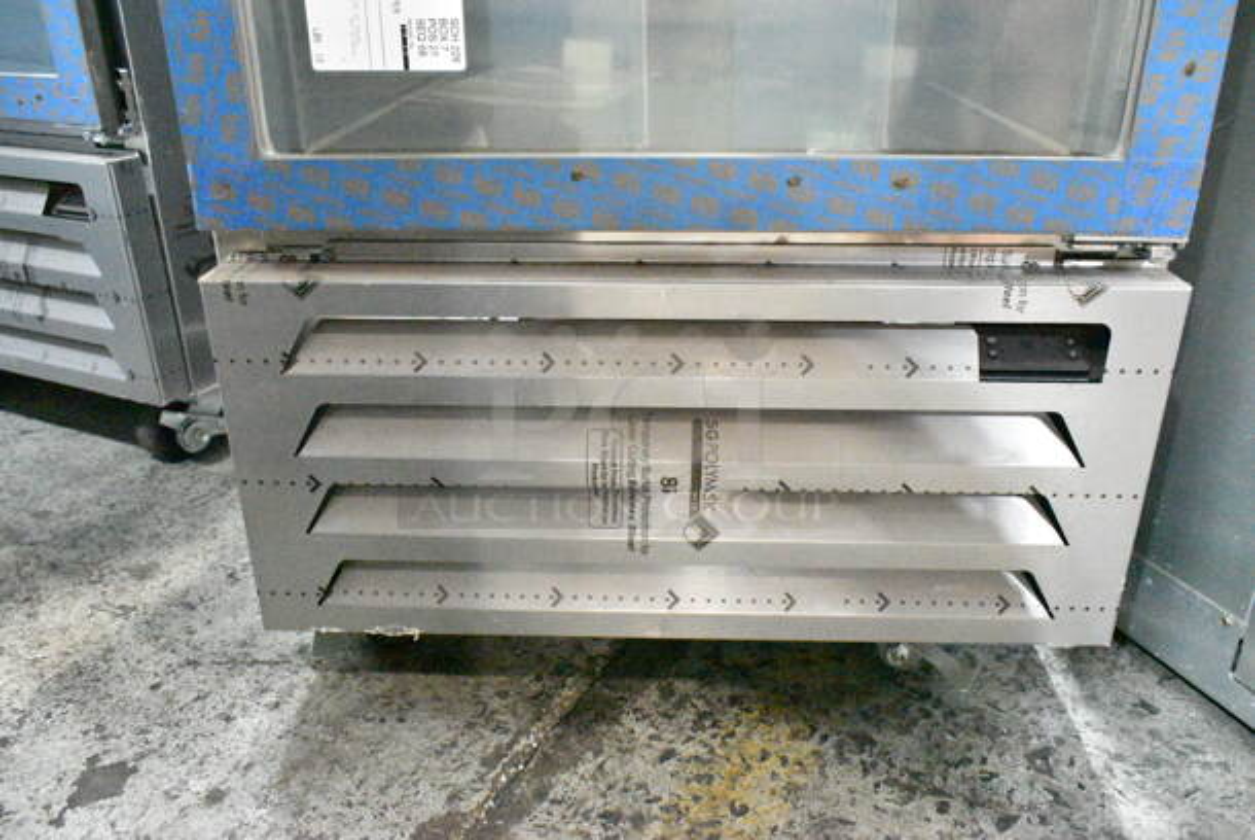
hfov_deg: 61.9
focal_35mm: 30
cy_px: 420
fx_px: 1047
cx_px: 628
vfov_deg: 43.7
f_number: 7.1
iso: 25600
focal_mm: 20
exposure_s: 1/200
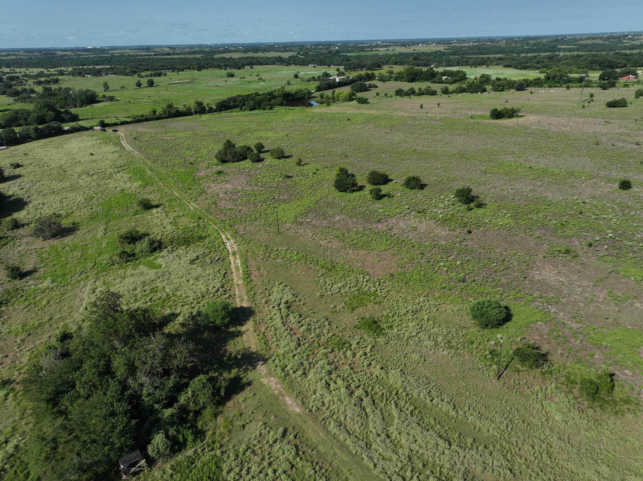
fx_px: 464
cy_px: 233
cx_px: 313
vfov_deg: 54.8
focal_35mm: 25
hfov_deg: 69.4
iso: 110
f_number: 2.8
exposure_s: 1/3200
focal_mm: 12.29
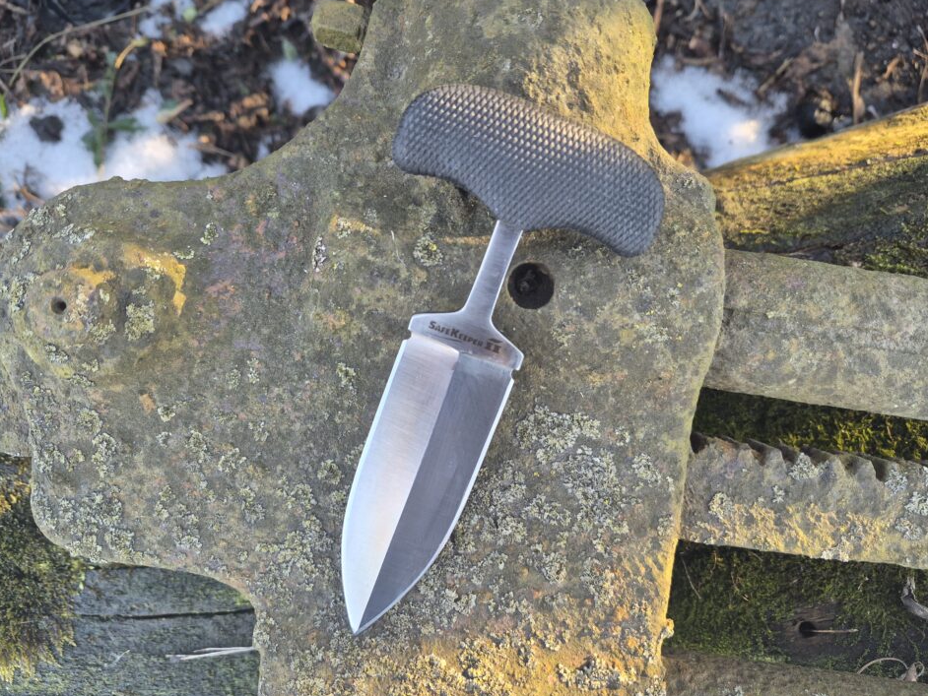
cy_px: 347
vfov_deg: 54.9
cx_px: 471
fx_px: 670
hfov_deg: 69.4
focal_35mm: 25
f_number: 1.8
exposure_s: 1/180
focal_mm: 5.4
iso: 200
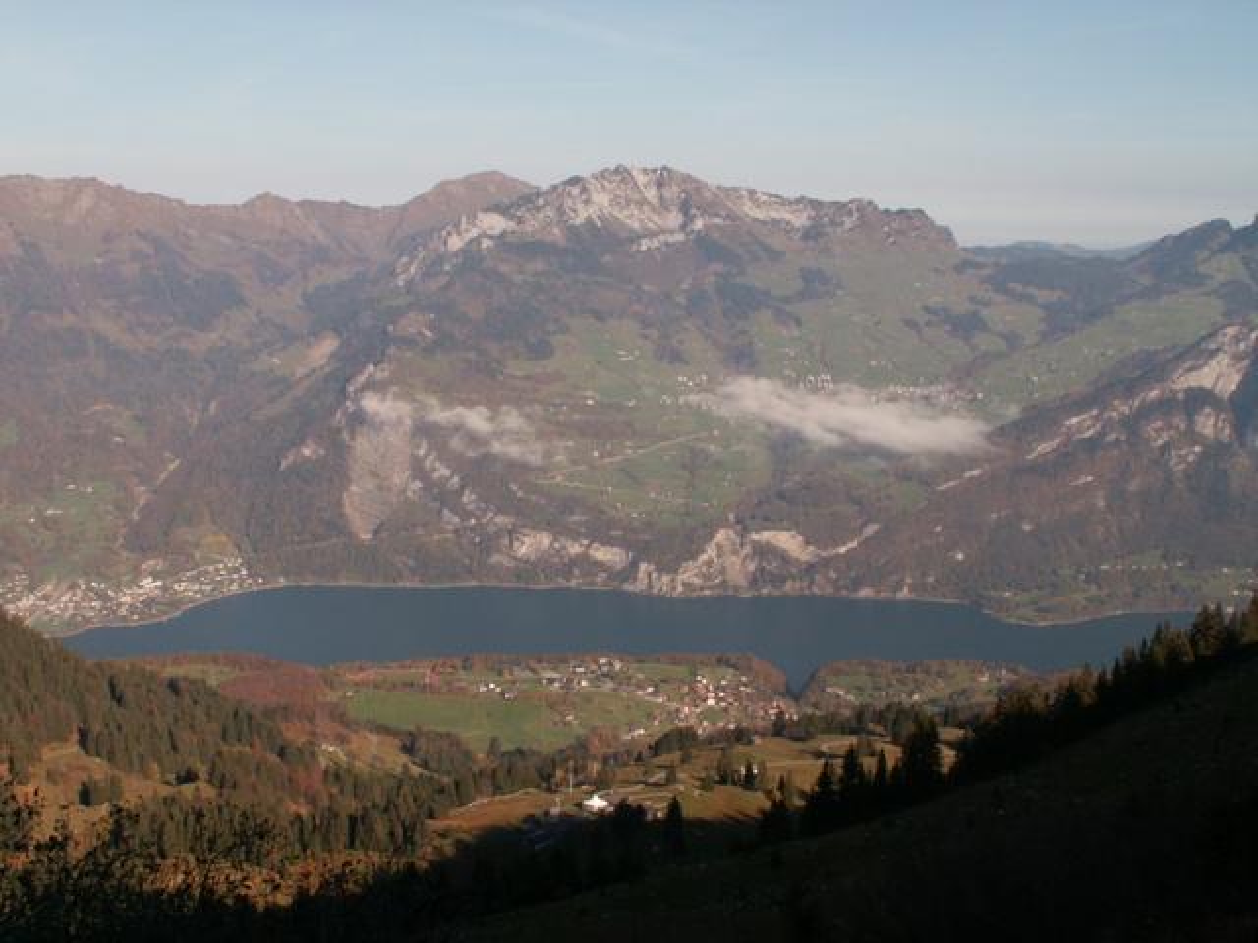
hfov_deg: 47.9
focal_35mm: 39
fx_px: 1417
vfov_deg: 36.8
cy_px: 472
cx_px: 629
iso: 50
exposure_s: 1/160
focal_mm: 6.45
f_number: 8
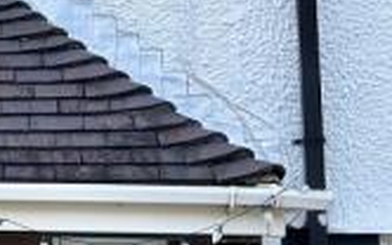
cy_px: 38
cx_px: -586
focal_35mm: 170
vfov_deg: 7.7
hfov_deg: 10.4
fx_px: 1817
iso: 40
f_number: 1.6
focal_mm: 5.96
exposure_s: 1/222
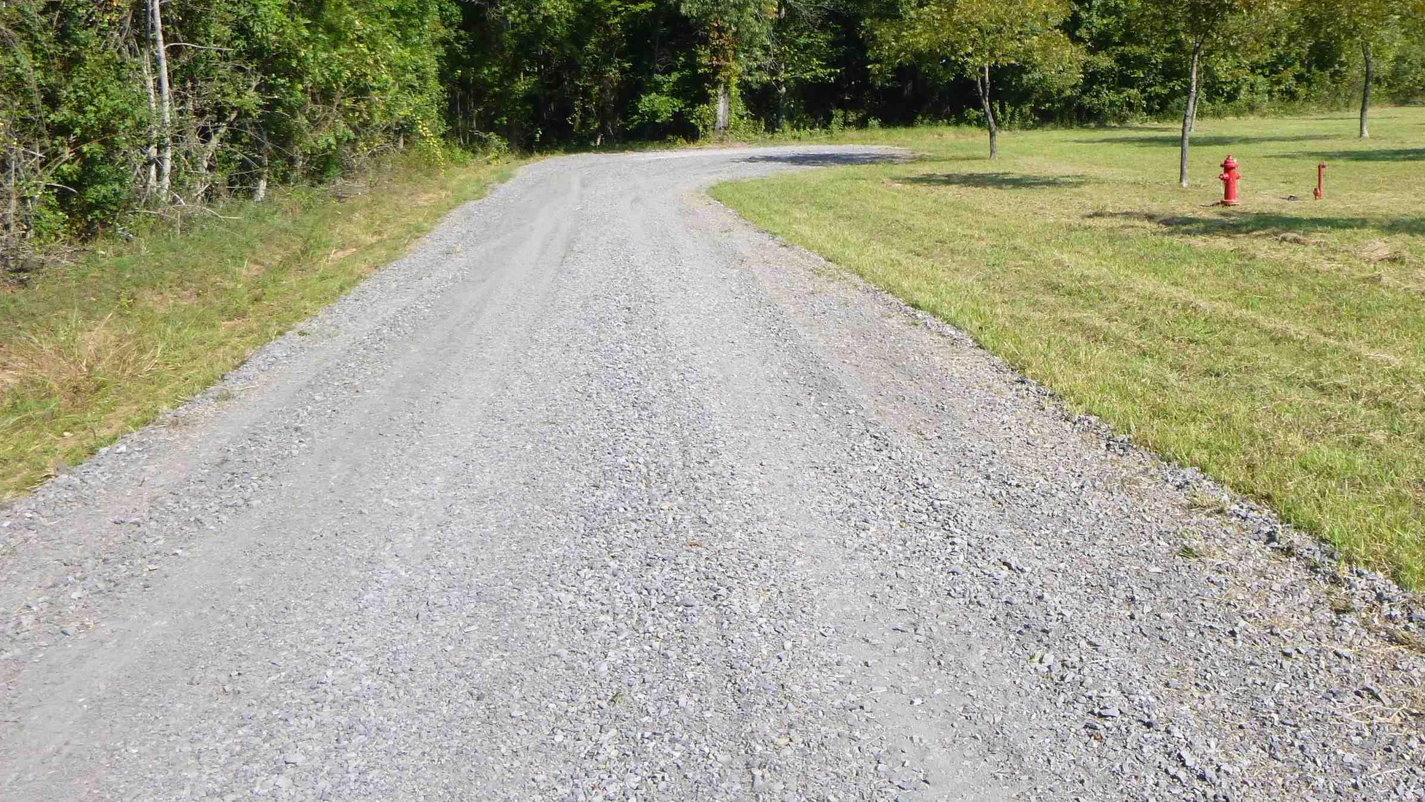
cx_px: 882
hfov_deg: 56.0
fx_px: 1323
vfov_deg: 33.1
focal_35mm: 35
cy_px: 213
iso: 100
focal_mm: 4.5
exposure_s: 1/320
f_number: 3.9
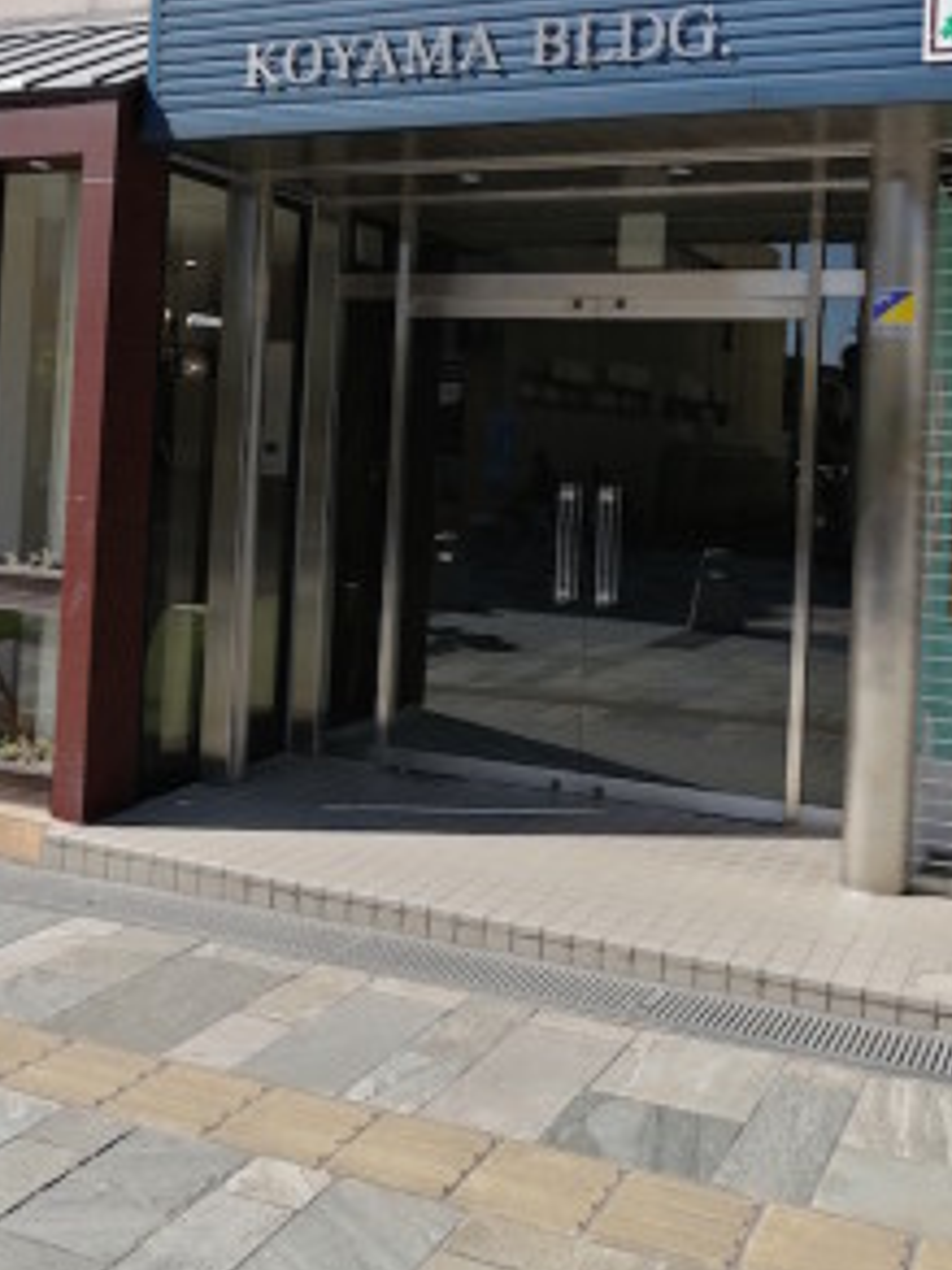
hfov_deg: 38.5
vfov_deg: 49.3
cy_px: 426
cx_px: 565
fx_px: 1357
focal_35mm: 37
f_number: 1.8
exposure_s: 1/1248
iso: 50
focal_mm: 3.62
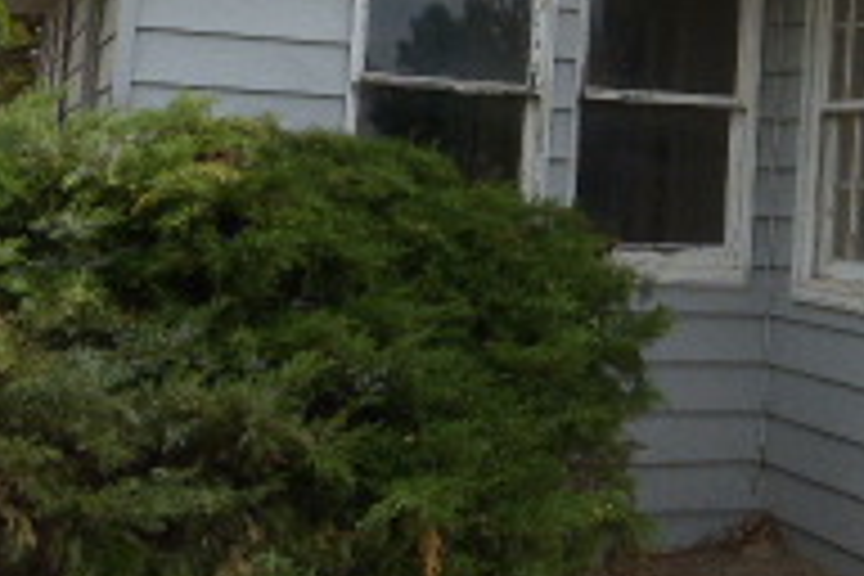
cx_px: 1058
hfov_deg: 22.4
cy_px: -9
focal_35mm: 83
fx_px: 1992
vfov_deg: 16.1
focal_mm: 4.3
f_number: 4
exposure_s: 1/400
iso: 100
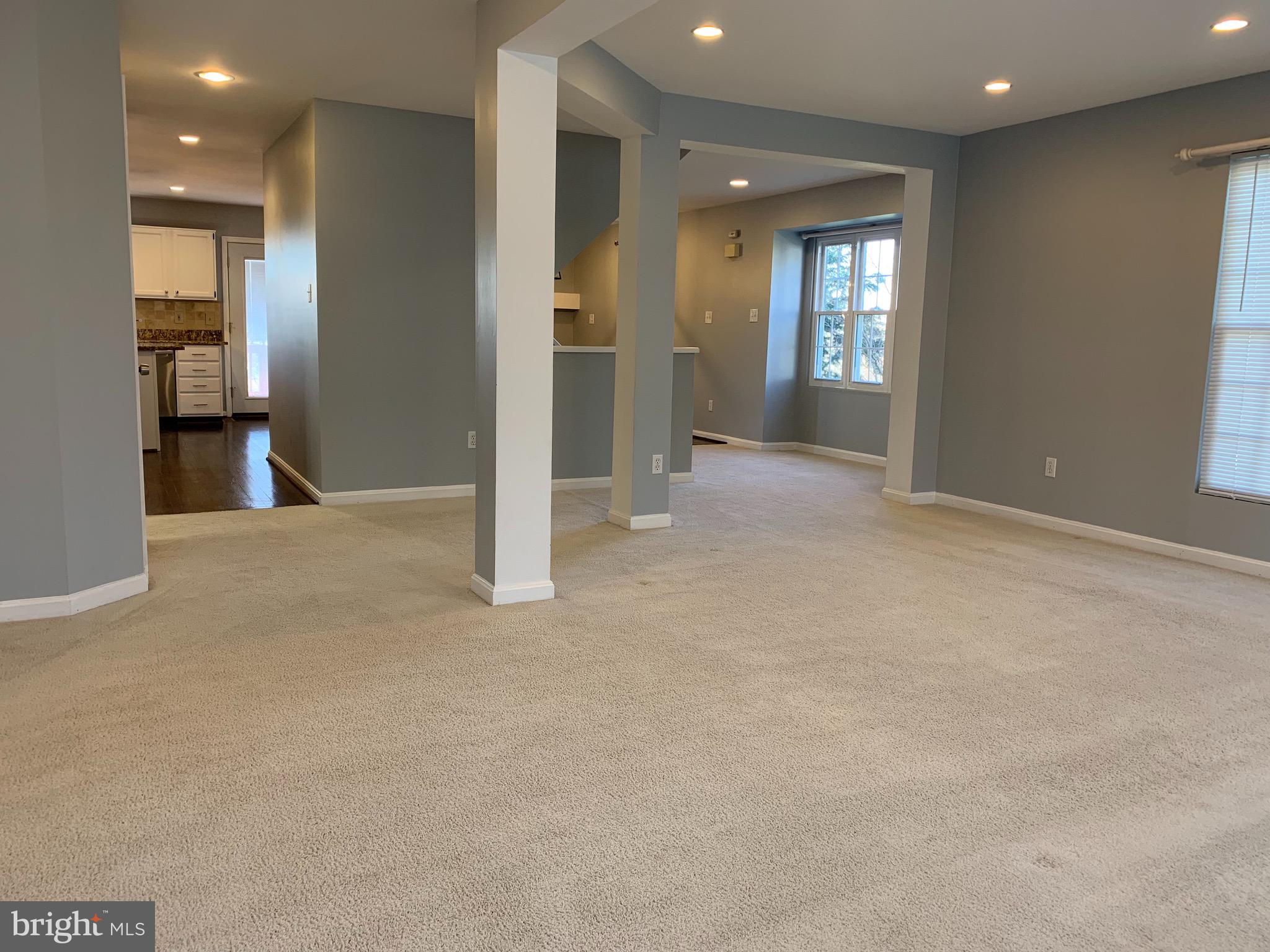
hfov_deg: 67.3
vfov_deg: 53.1
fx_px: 954
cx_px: 635
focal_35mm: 26
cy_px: 476
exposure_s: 1/60
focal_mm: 4.25
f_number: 1.8
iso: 80
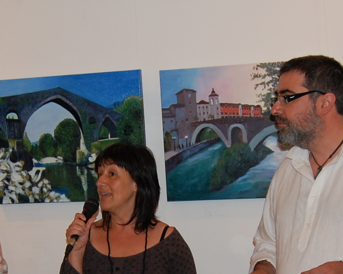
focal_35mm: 82
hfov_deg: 23.2
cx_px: 122
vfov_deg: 18.0
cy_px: 308
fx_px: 832
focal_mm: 18
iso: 400
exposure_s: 1/60
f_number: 3.5
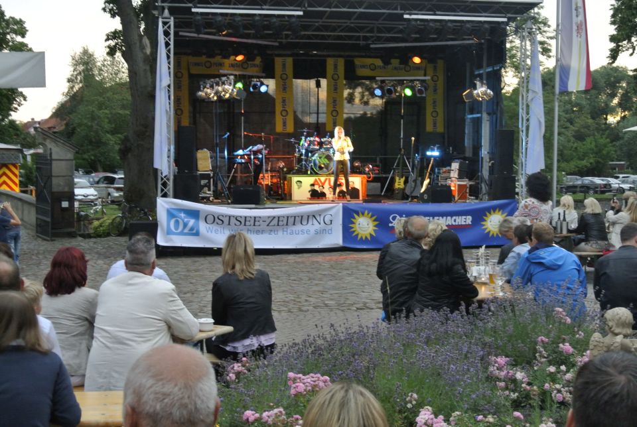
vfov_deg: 26.1
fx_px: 922
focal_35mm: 52
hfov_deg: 38.1
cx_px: 318
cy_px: 214
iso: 640
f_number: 4.8
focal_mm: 19.6
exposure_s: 1/30
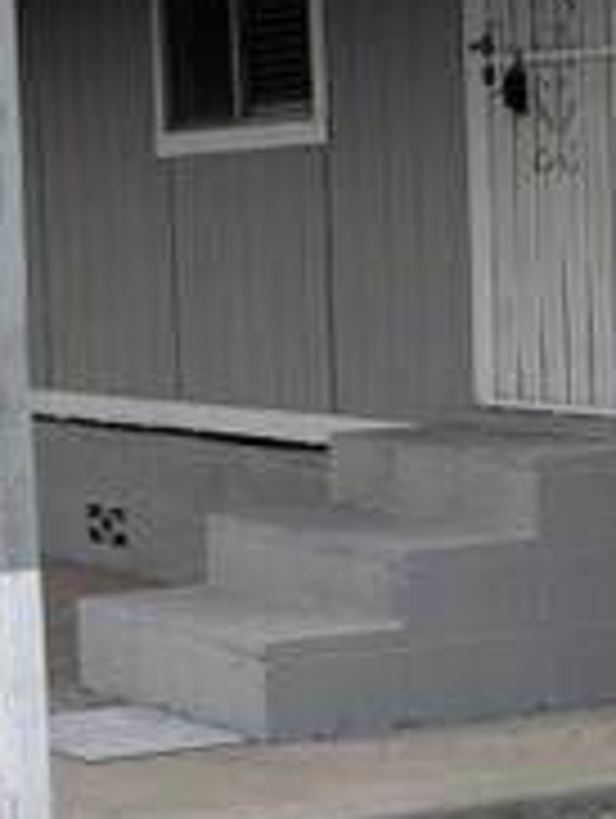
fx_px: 3456
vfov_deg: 13.5
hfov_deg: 10.1
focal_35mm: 146
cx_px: 517
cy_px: 477
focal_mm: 4.2
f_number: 1.6
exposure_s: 1/940
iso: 32
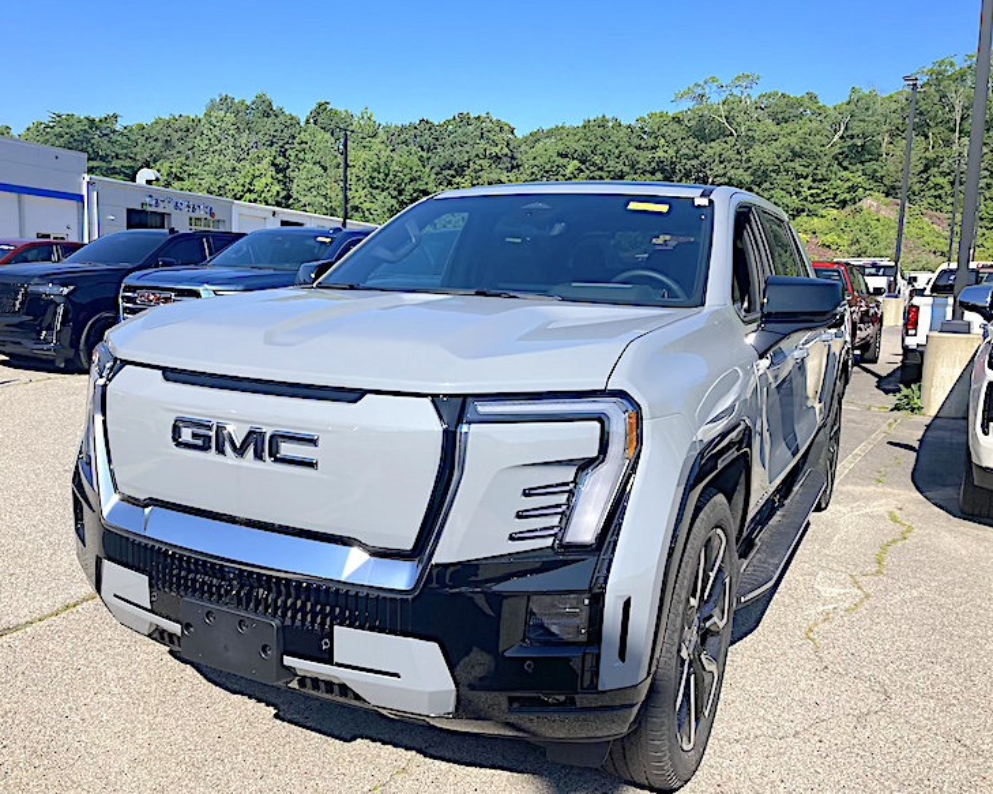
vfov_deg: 48.5
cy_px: 404
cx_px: 455
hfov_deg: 58.7
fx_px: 882
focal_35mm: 30
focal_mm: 3.99
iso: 20
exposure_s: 1/1517
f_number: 1.8
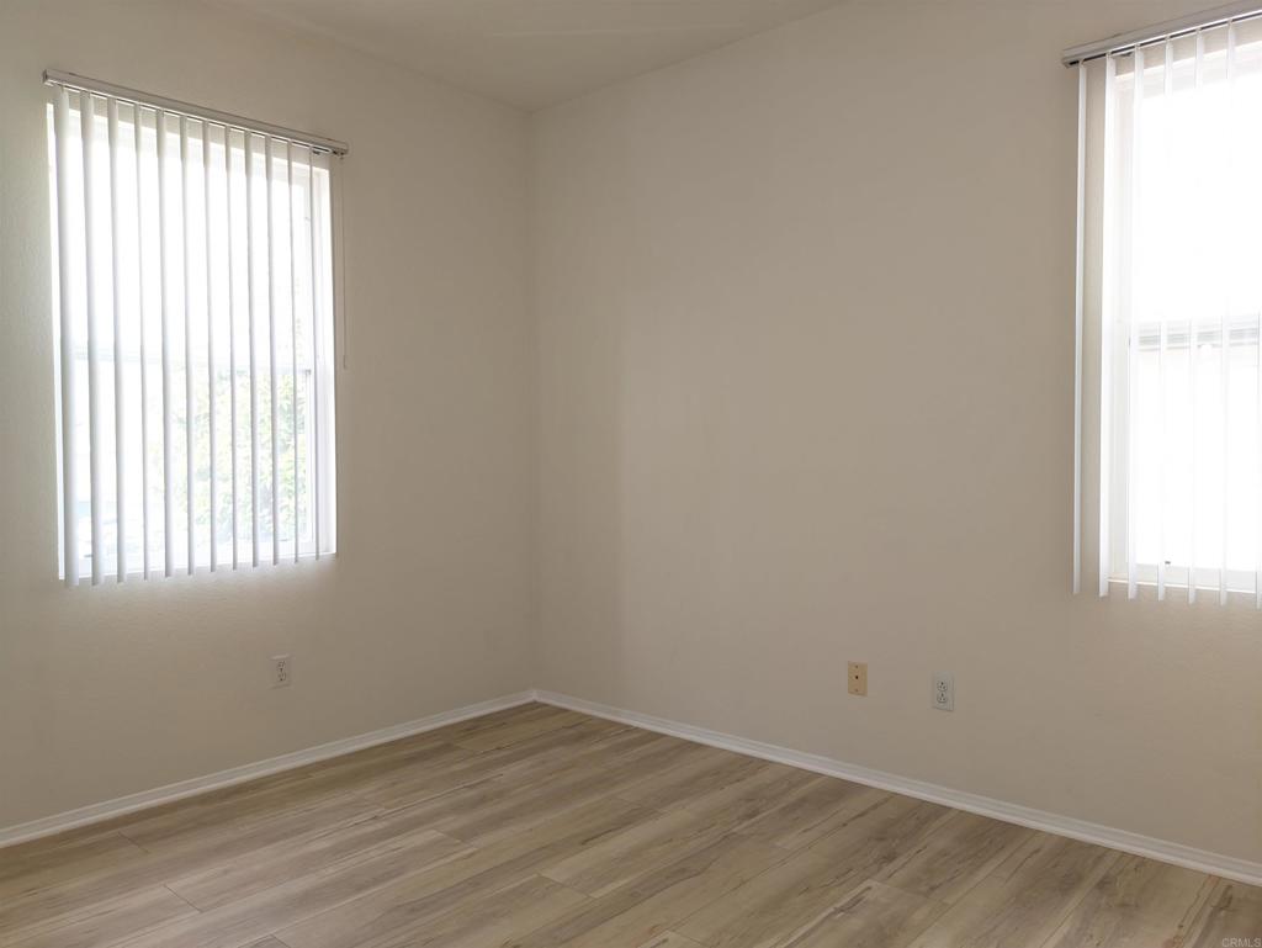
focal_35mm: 25
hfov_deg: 69.4
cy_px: 474
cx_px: 631
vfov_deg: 54.9
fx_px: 912
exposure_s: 1/120
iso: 93
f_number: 1.89
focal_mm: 5.43
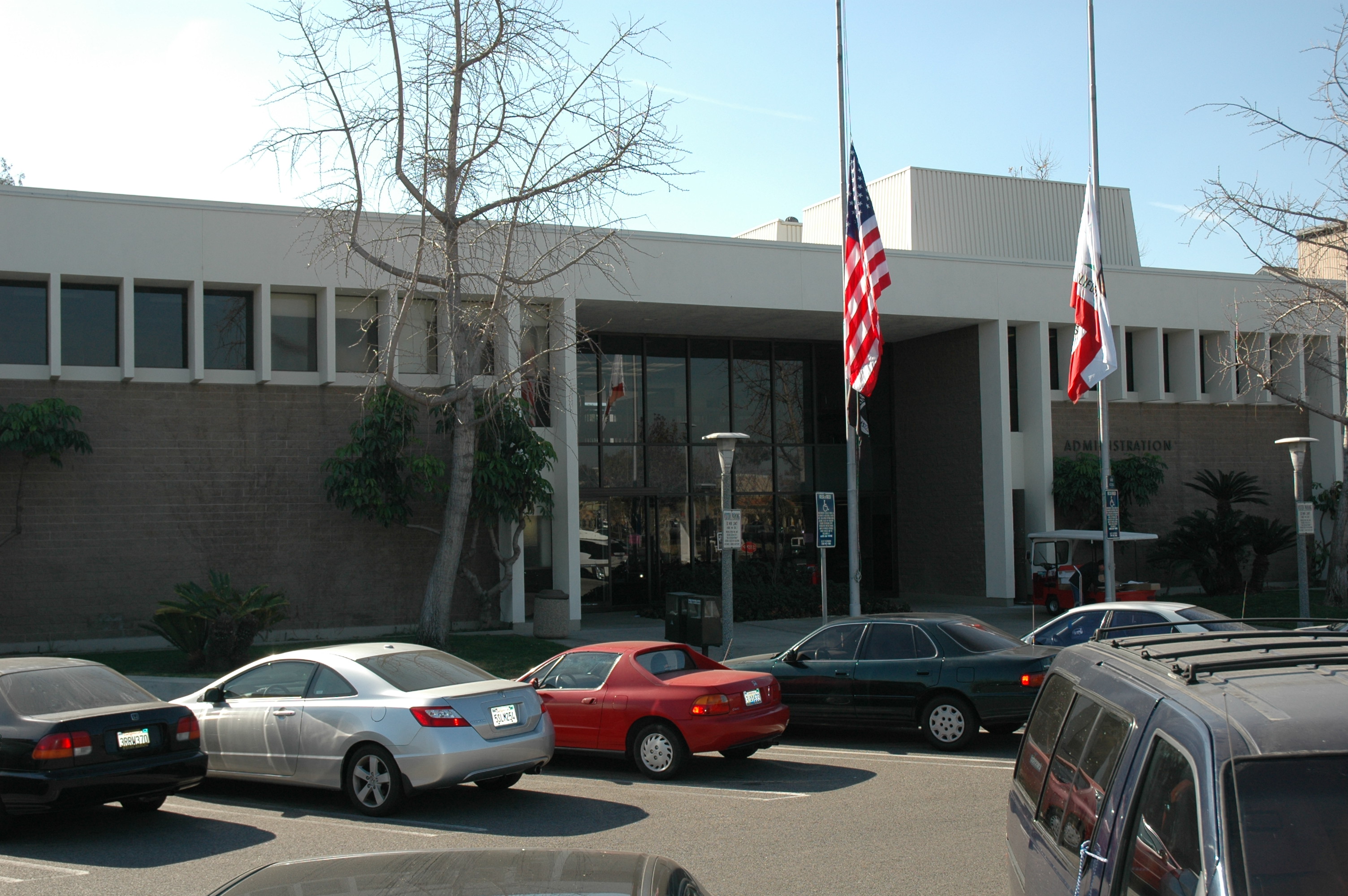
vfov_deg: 33.0
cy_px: 448
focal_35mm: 40
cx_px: 674
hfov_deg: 48.0
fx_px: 1515
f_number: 5.6
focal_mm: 27
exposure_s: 1/500
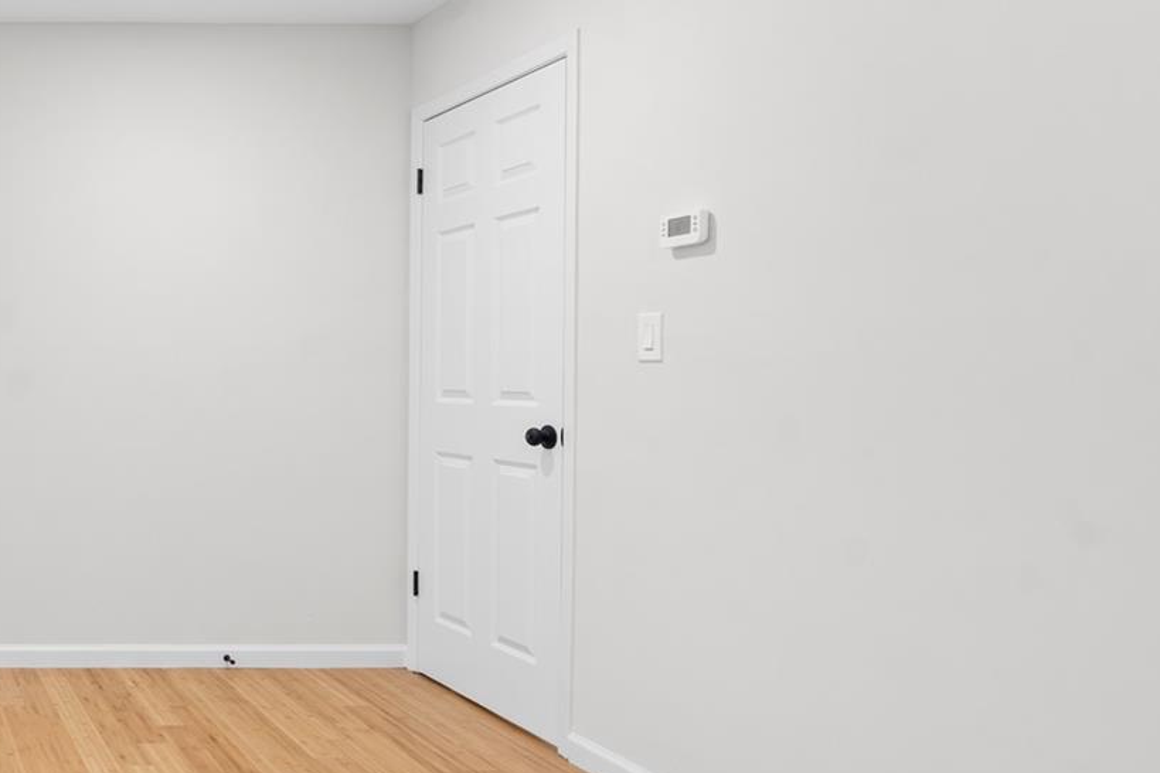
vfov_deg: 43.6
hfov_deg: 46.2
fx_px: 967
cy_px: 389
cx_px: -112
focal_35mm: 30
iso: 250
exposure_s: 1/2.5
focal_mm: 12
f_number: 8
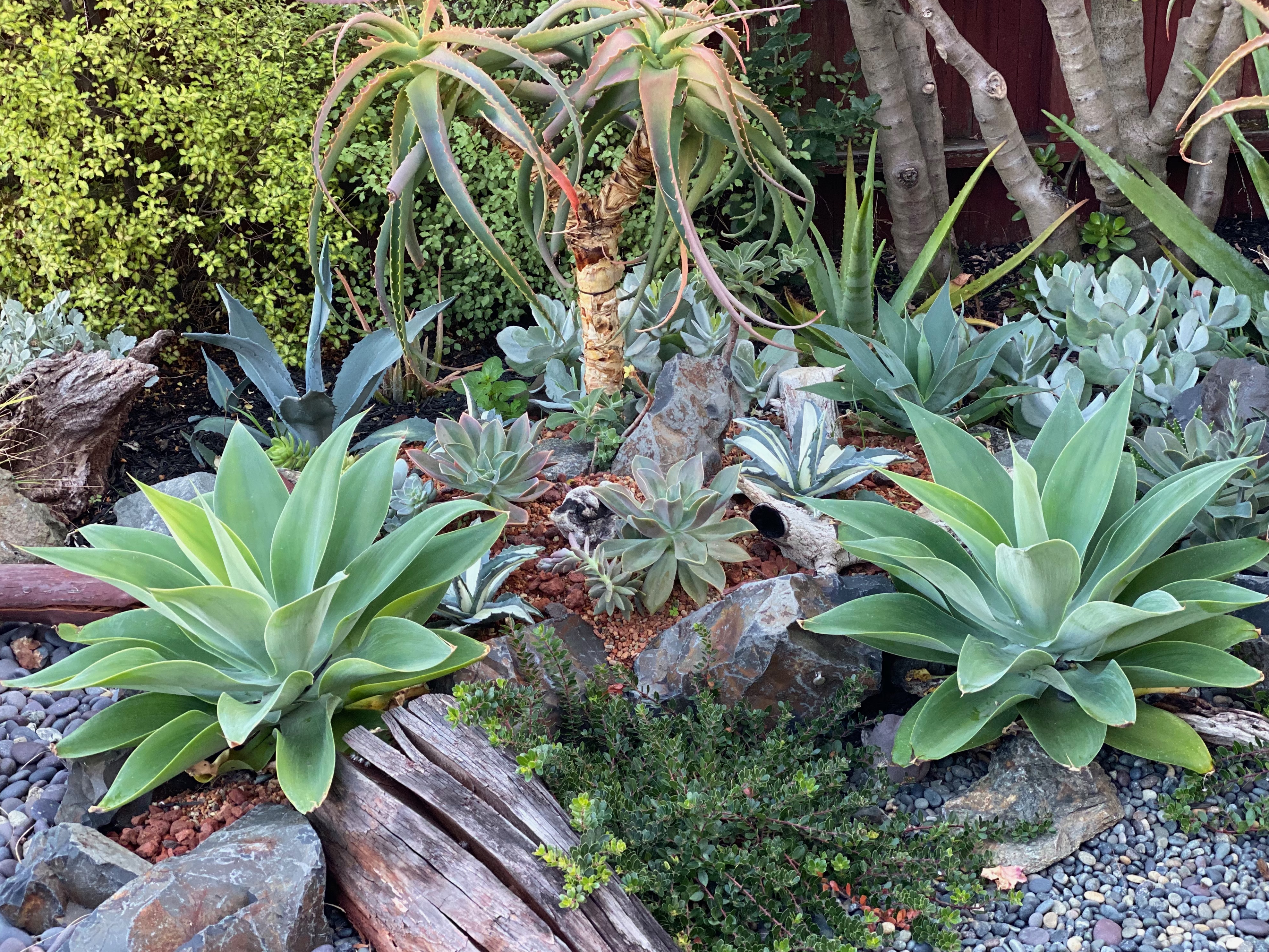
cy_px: 468
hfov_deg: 36.2
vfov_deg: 27.5
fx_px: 1943
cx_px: 628
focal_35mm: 53
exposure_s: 1/122
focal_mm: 6
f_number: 2
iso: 100
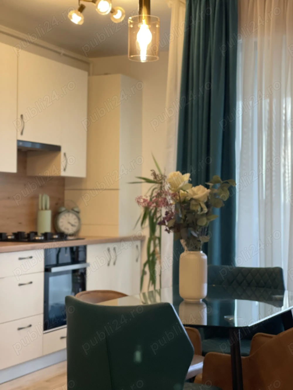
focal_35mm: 64
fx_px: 723
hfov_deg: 22.9
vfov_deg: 30.3
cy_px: 195
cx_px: 146
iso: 160
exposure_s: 1/50
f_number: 2.2
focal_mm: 7.5
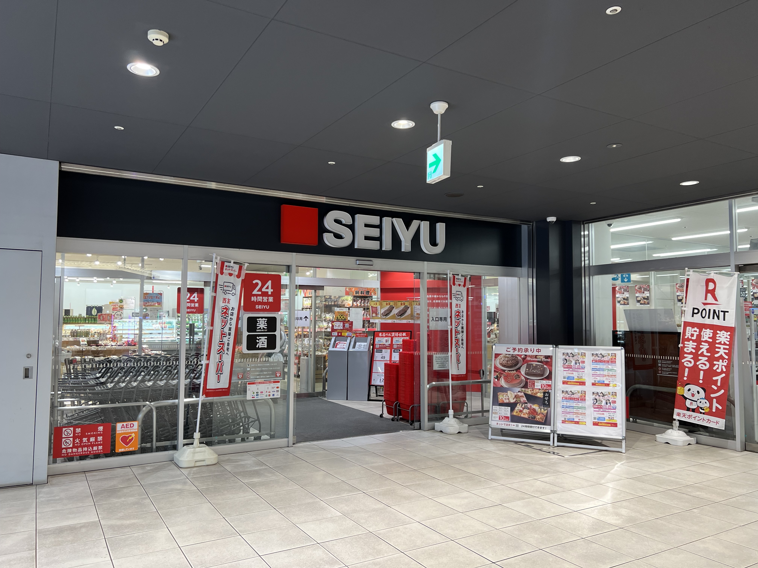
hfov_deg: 67.3
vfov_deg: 53.1
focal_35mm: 26
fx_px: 569
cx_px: 379
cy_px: 284
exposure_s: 1/100
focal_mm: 5.7
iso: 80
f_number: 1.5
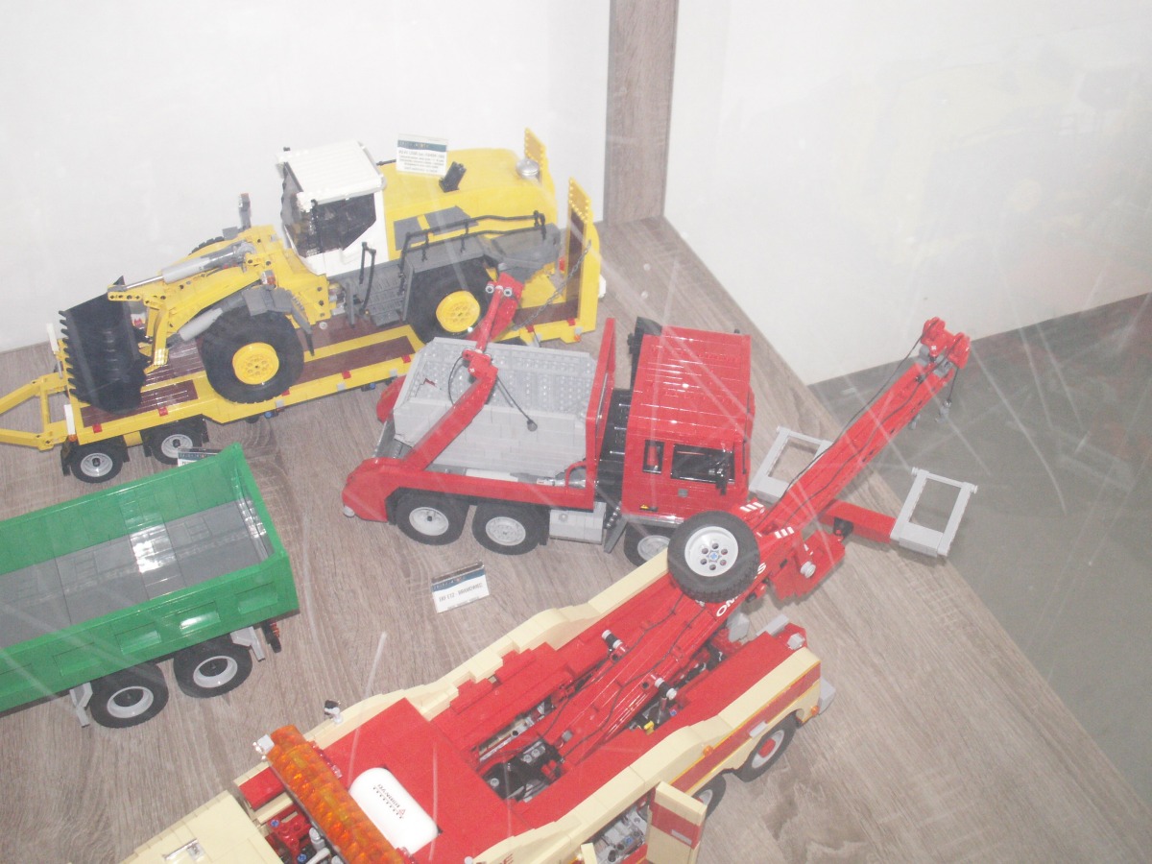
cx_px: 576
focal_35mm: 35
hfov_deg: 52.6
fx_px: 1165
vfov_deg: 40.7
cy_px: 432
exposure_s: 1/125
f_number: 2.8
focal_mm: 5.86
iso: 160
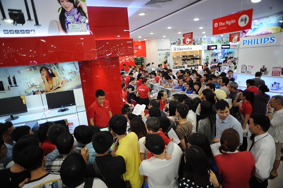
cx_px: 142
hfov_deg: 84.0
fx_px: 157
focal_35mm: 20
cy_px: 94
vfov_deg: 61.8
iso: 1000
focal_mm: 20
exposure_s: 1/160
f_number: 8
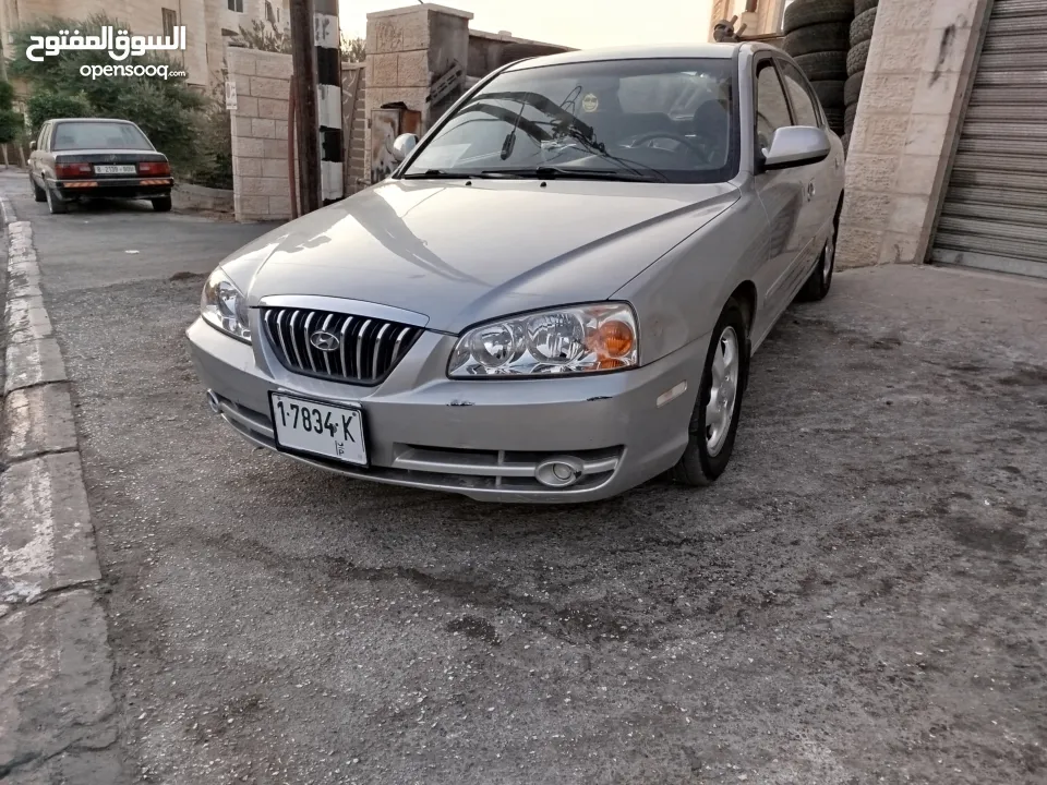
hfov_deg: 71.6
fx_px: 726
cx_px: 524
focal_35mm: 24
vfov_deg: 56.8
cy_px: 392
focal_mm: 5.31
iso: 50
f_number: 1.7
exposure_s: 1/175
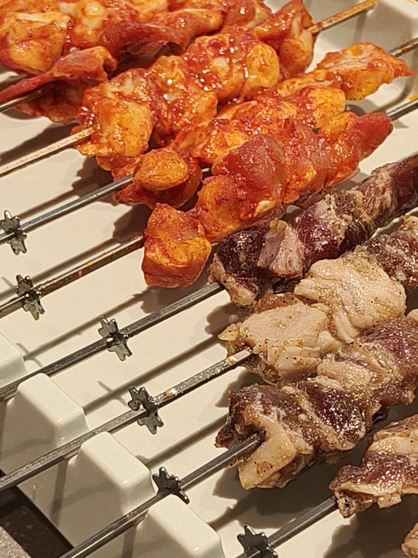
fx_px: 1658
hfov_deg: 14.4
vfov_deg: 19.1
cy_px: 251
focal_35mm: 103
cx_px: 170
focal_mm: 6.06
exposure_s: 1/108
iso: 80
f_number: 1.6
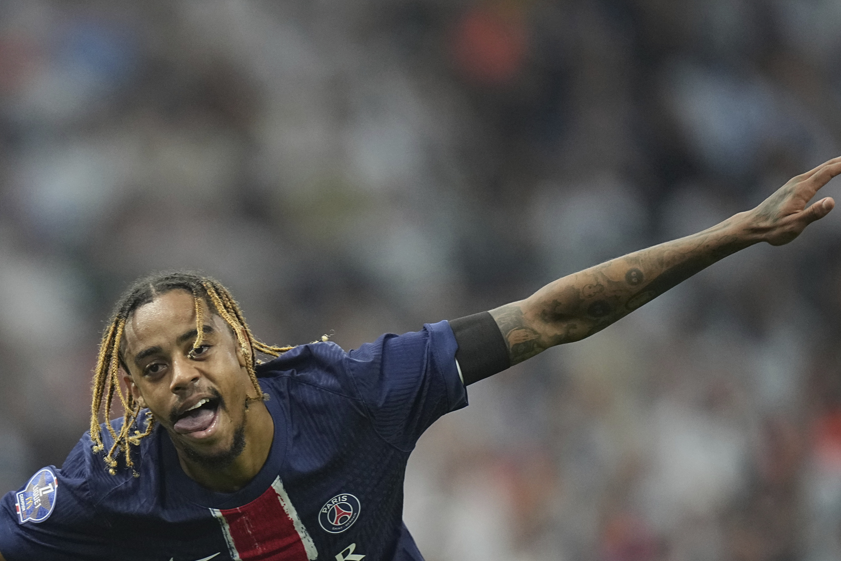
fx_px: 14880
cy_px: 424
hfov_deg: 3.2
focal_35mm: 637
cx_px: 238
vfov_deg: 2.2
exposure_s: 1/1600
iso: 3200
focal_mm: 400
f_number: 2.8
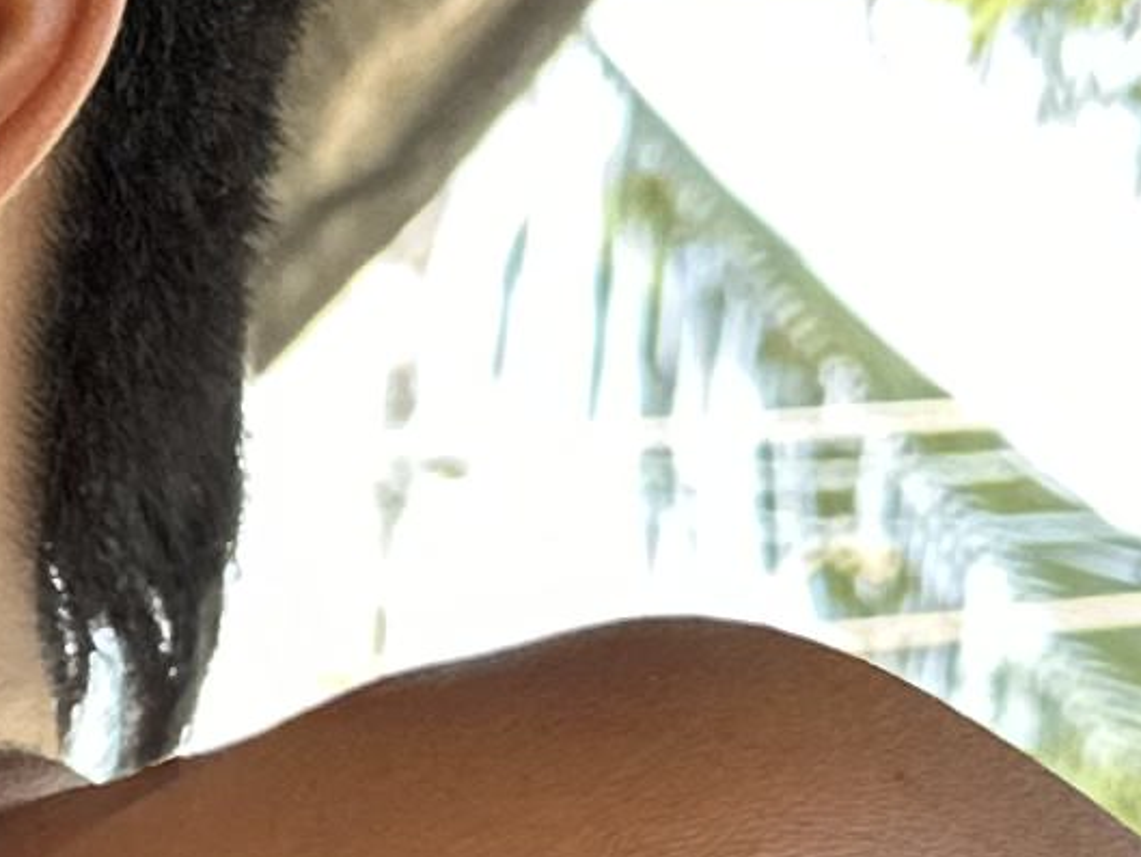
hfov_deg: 9.6
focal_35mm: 183
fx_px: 6033
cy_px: 1302
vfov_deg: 8.0
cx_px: -1581
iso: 64
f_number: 1.78
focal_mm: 6.86
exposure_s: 1/121
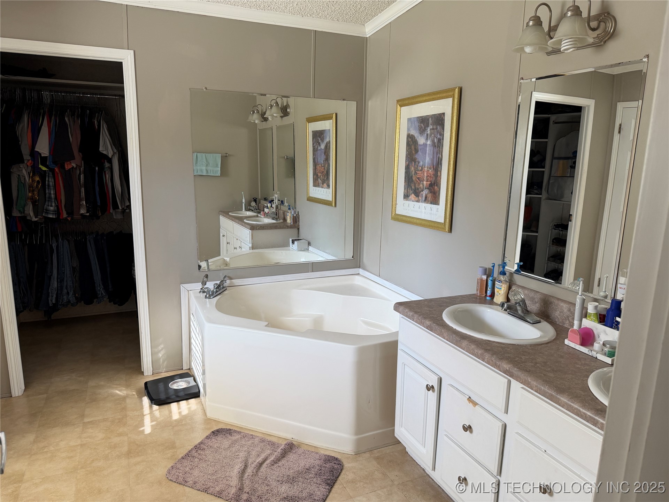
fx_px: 464
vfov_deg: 56.8
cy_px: 251
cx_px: 334
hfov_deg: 71.6
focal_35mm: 24
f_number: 1.78
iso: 125
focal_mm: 6.76
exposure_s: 1/120
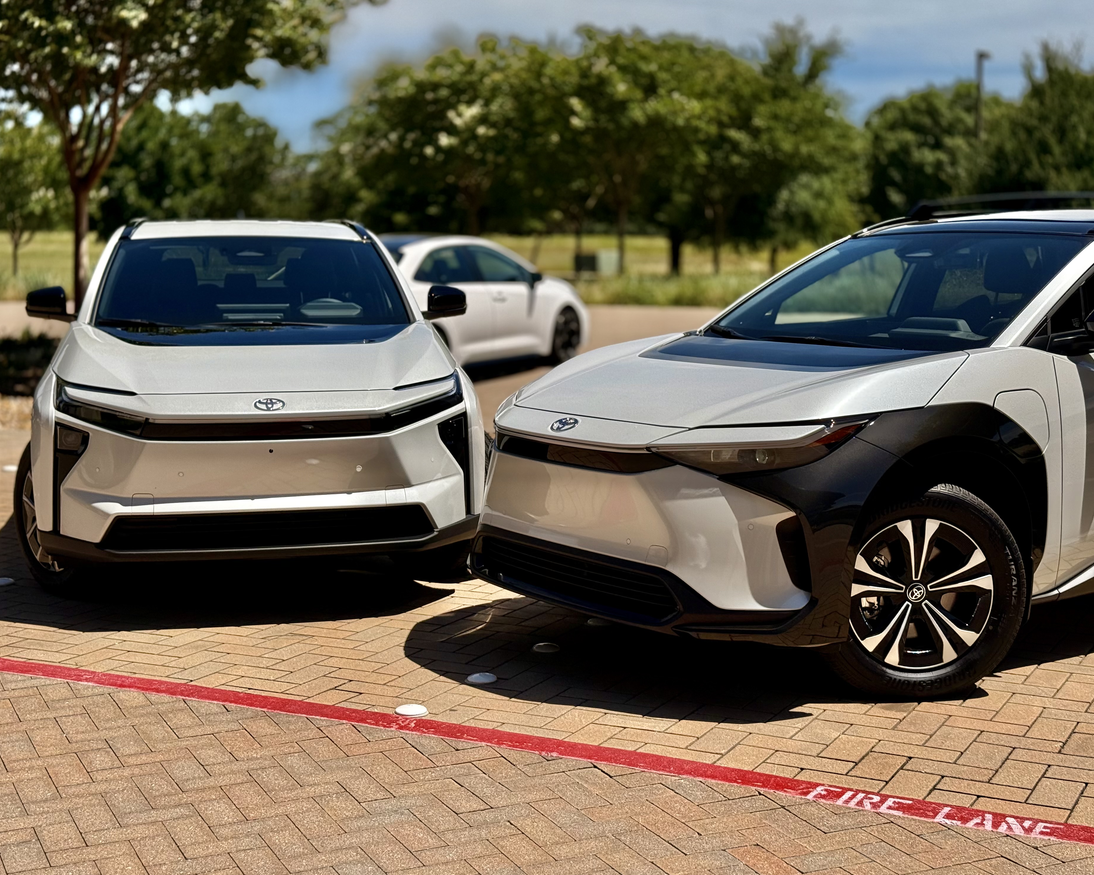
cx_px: 536
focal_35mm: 51
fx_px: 1651
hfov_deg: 36.7
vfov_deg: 29.7
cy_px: 437
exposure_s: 1/9901
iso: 100
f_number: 1.78
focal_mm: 6.76
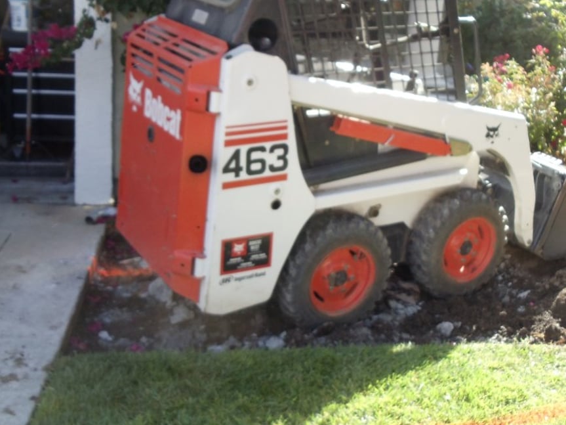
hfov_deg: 28.6
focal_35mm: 68
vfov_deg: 21.6
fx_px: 1112
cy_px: 192
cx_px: 300
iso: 100
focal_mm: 6
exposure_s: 1/200
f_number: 3.5
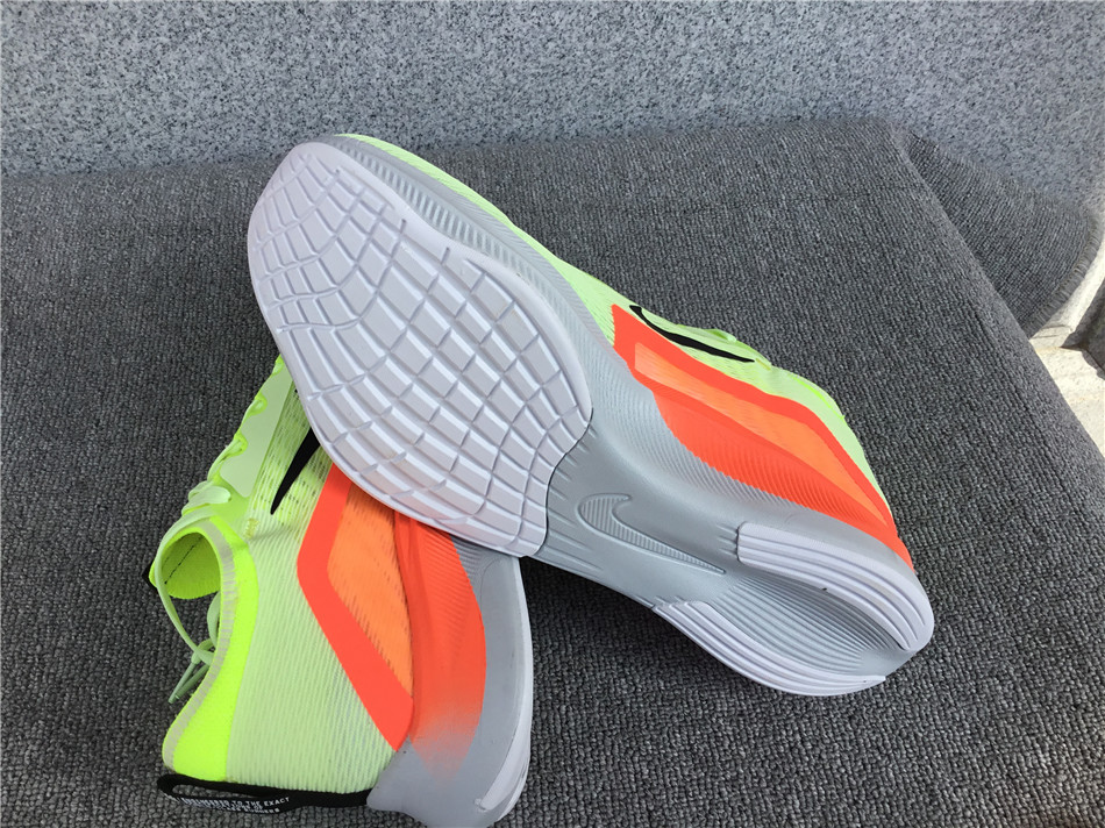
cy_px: 414
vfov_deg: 45.4
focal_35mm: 31
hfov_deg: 58.4
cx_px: 552
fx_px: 989
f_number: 2.4
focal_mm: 3.3
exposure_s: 1/657
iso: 25
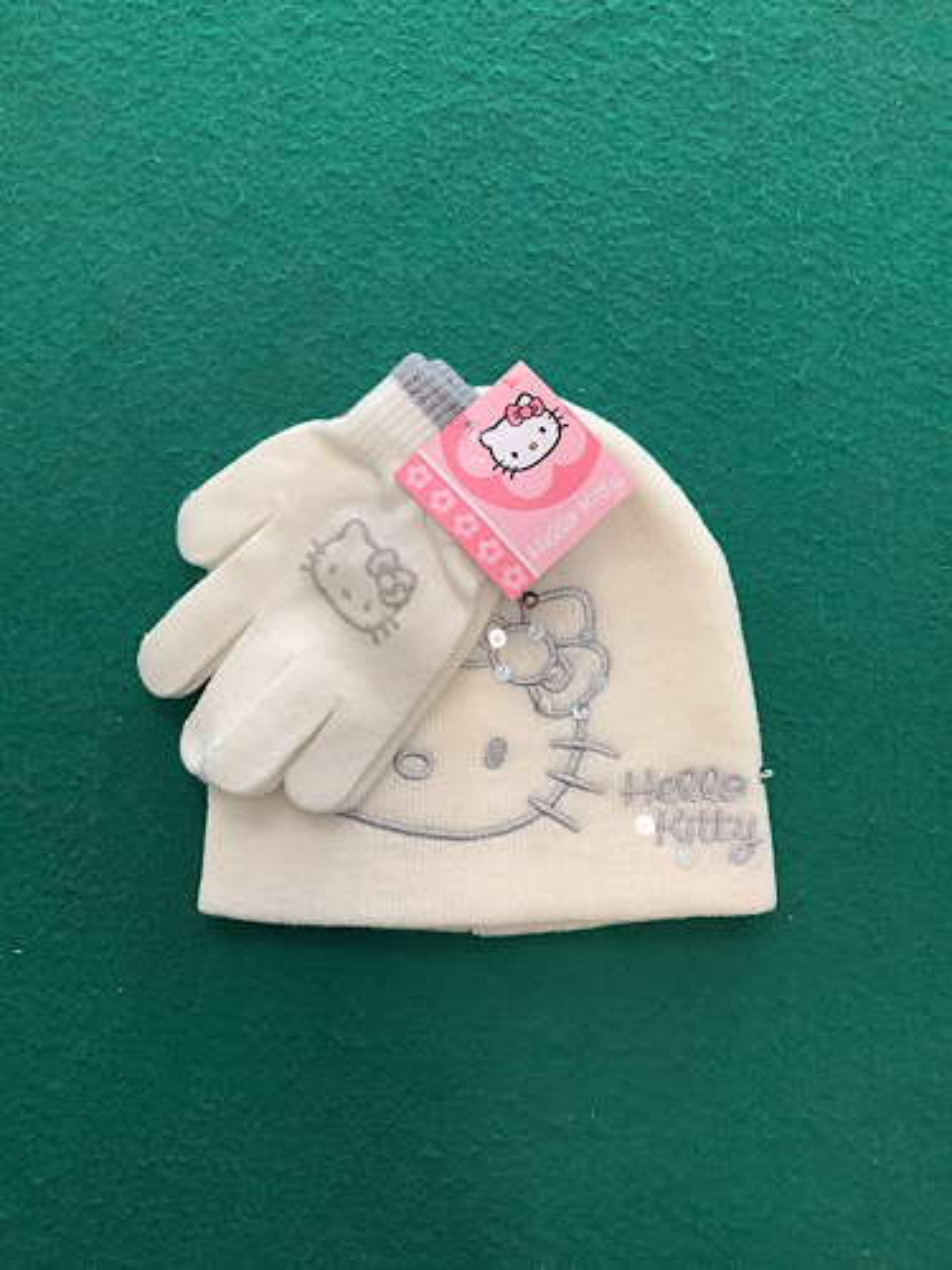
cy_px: 635
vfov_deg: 58.4
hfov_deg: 45.4
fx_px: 1137
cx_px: 476
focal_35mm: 31
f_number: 2.4
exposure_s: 1/100
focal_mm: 3.3
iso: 80
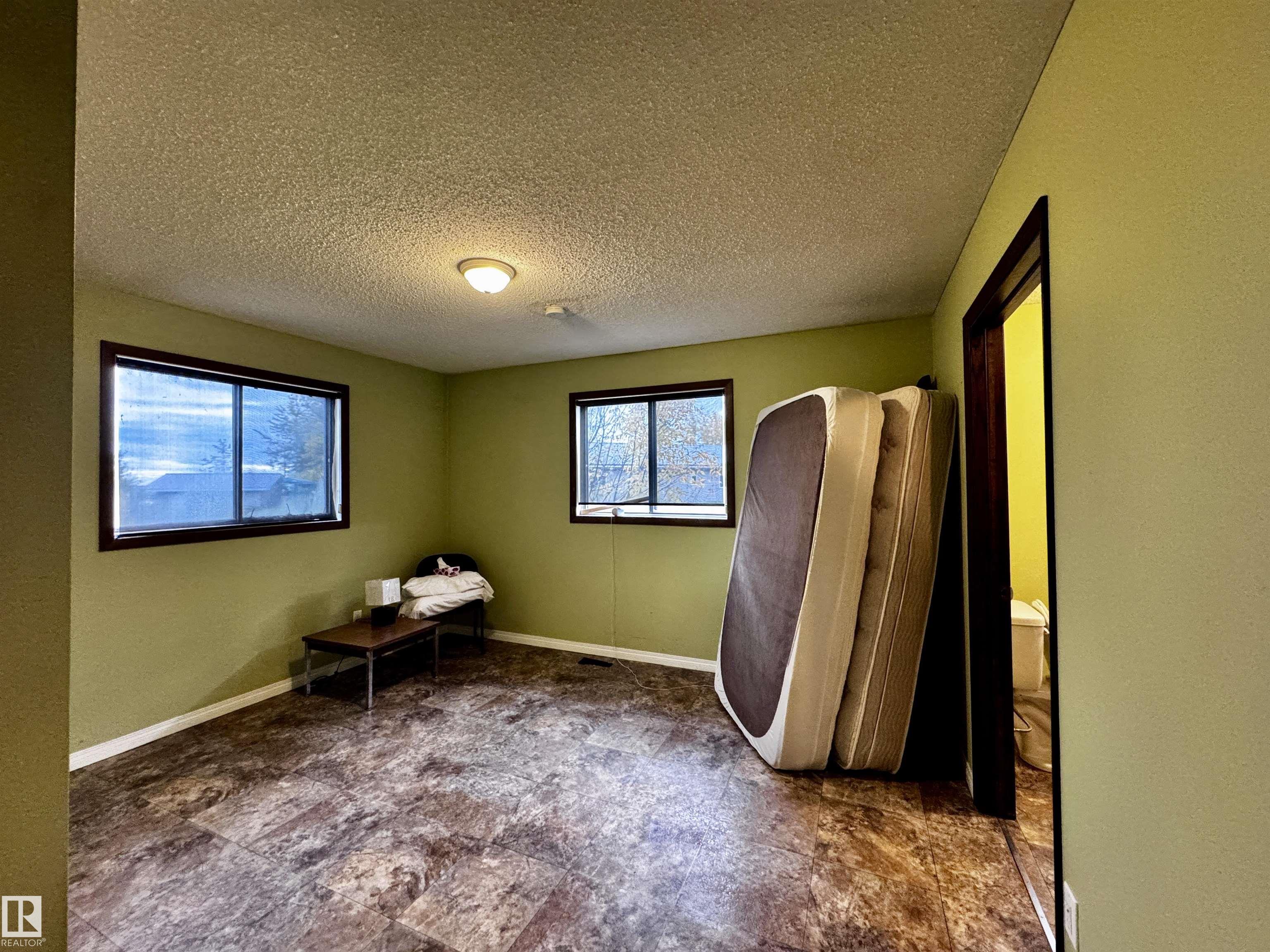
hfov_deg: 102.1
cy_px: 476
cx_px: 635
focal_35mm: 14
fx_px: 514
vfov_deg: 85.7
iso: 640
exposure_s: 1/60
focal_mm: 2.22
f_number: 2.2
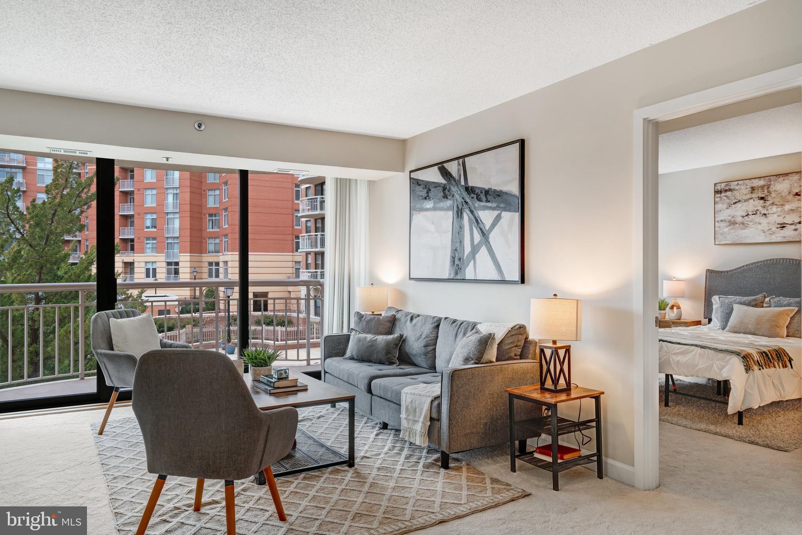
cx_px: 401
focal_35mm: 24
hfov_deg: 73.7
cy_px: 268
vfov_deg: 53.1
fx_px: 535
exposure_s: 1/50
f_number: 8
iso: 640
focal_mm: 24
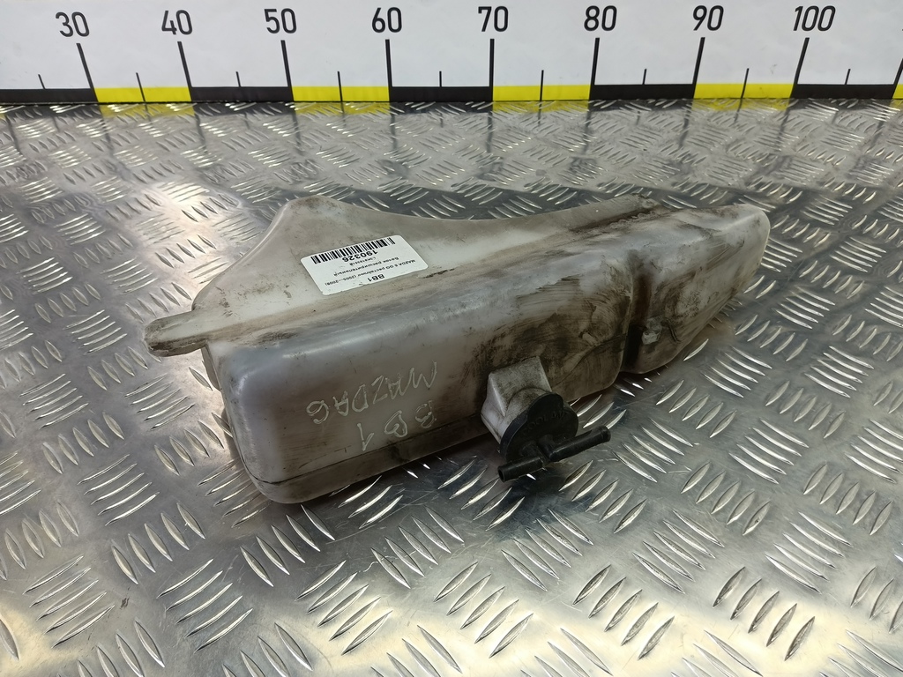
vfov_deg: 58.9
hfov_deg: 73.9
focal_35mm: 23
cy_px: 338
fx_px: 600
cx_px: 452
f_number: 1.6
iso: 86
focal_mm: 4.11
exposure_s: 1/50
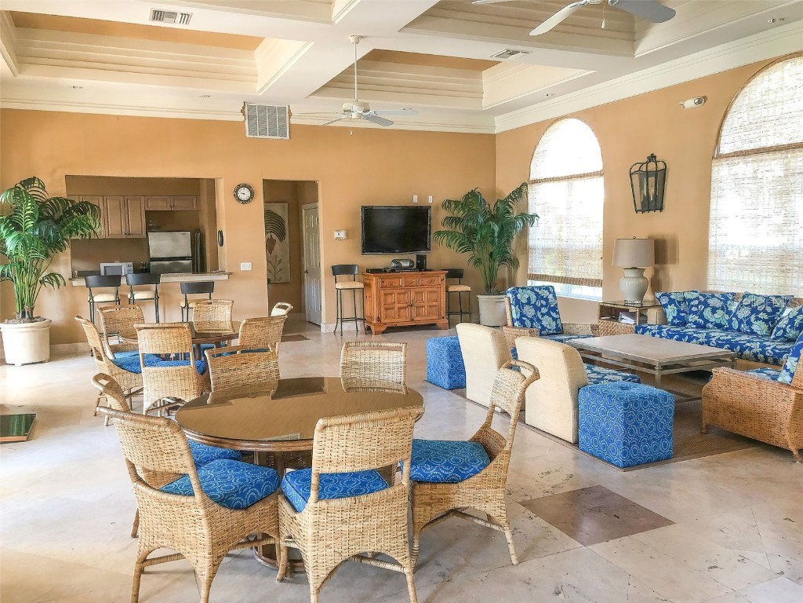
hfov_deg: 63.4
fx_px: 650
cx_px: 402
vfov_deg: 49.7
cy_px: 302
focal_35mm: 28
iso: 40
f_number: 1.8
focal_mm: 3.99
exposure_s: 1/17
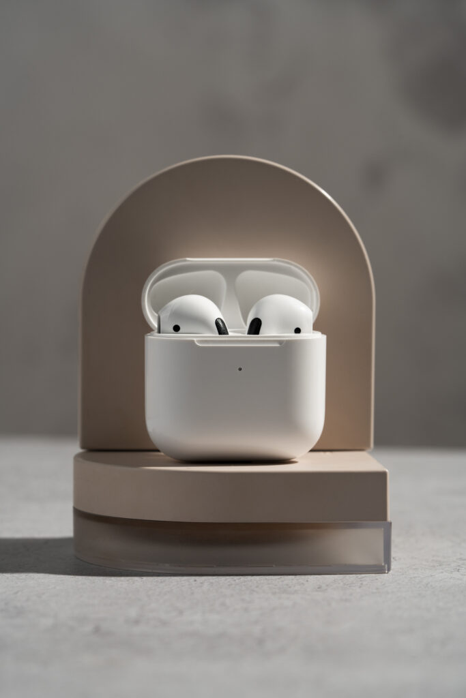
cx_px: 233
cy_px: 349
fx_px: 1747
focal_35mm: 90
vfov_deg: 22.6
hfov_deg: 15.2
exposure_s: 1/125
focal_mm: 90
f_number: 9
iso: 100
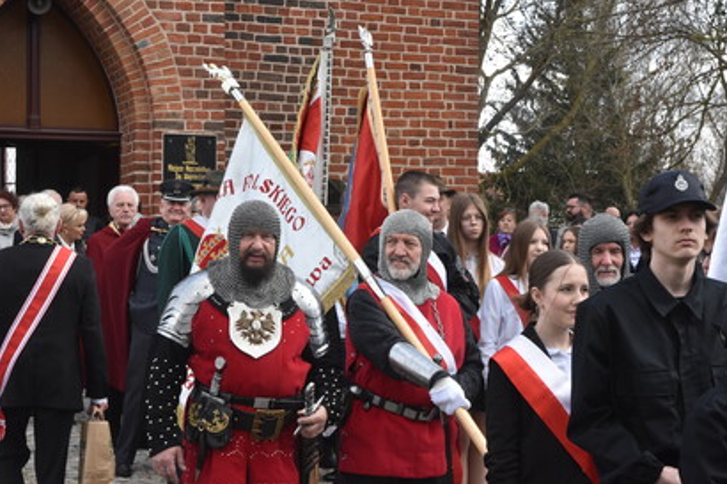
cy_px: 234
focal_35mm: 78
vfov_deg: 17.5
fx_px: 1574
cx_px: 365
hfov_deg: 26.0
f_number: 11
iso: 1250
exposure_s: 1/500
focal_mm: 50
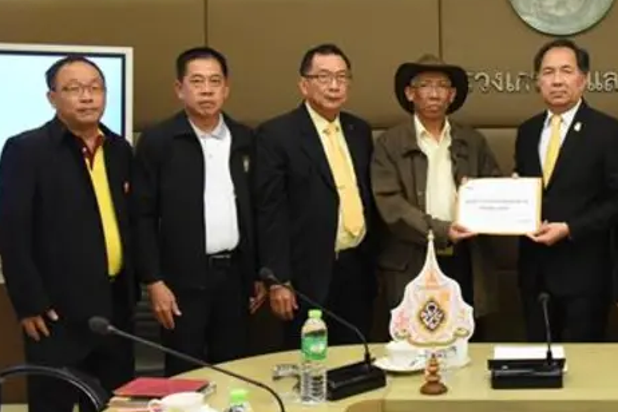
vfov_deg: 25.0
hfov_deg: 35.5
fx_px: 927
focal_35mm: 54
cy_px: 162
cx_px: 508
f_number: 5.6
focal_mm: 32
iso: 6400
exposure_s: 1/200
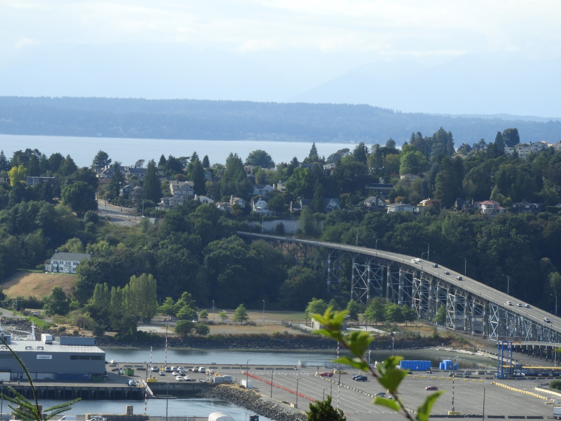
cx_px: 280
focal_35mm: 200
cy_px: 210
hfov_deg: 9.9
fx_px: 3241
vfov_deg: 7.4
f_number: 5.3
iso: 100
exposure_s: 1/400
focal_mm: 35.8
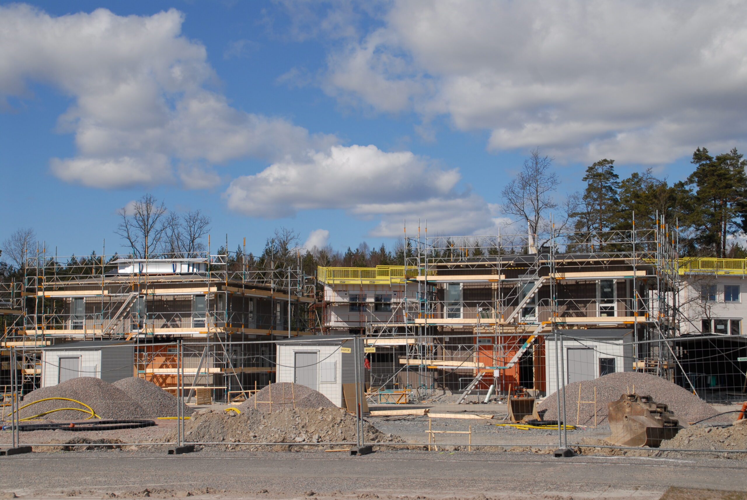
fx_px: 1184
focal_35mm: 57
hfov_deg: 35.0
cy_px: 250
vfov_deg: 23.8
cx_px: 374
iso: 125
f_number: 11
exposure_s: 1/500
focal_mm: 38
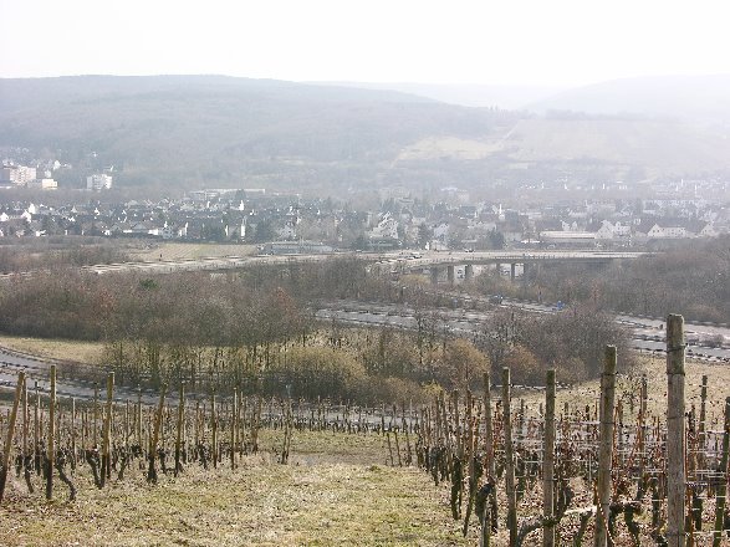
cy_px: 274
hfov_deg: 29.4
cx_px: 365
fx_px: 1392
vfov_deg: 22.2
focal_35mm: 66
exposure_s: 1/142
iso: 50
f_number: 6.5
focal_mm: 16.8
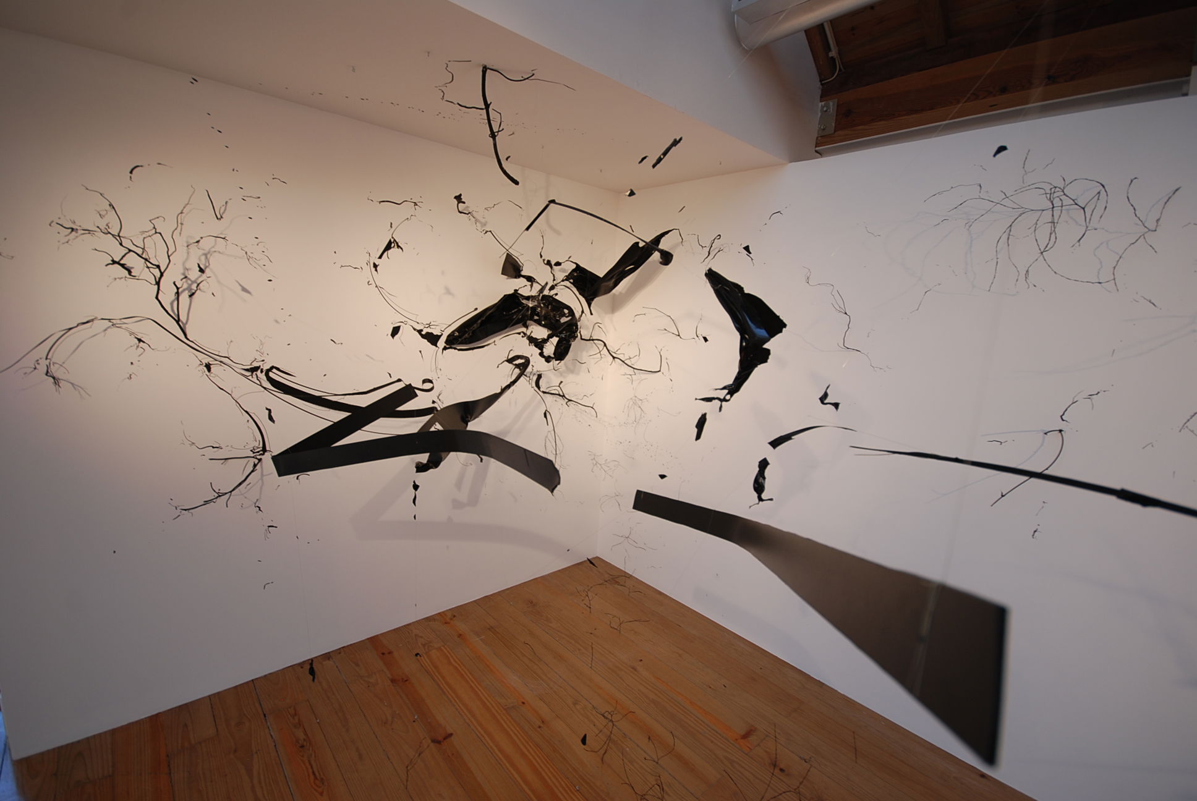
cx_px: 598
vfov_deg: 77.5
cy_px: 400
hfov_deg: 100.3
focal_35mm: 15
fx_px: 499
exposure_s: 1/15
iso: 100
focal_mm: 10
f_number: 5.6
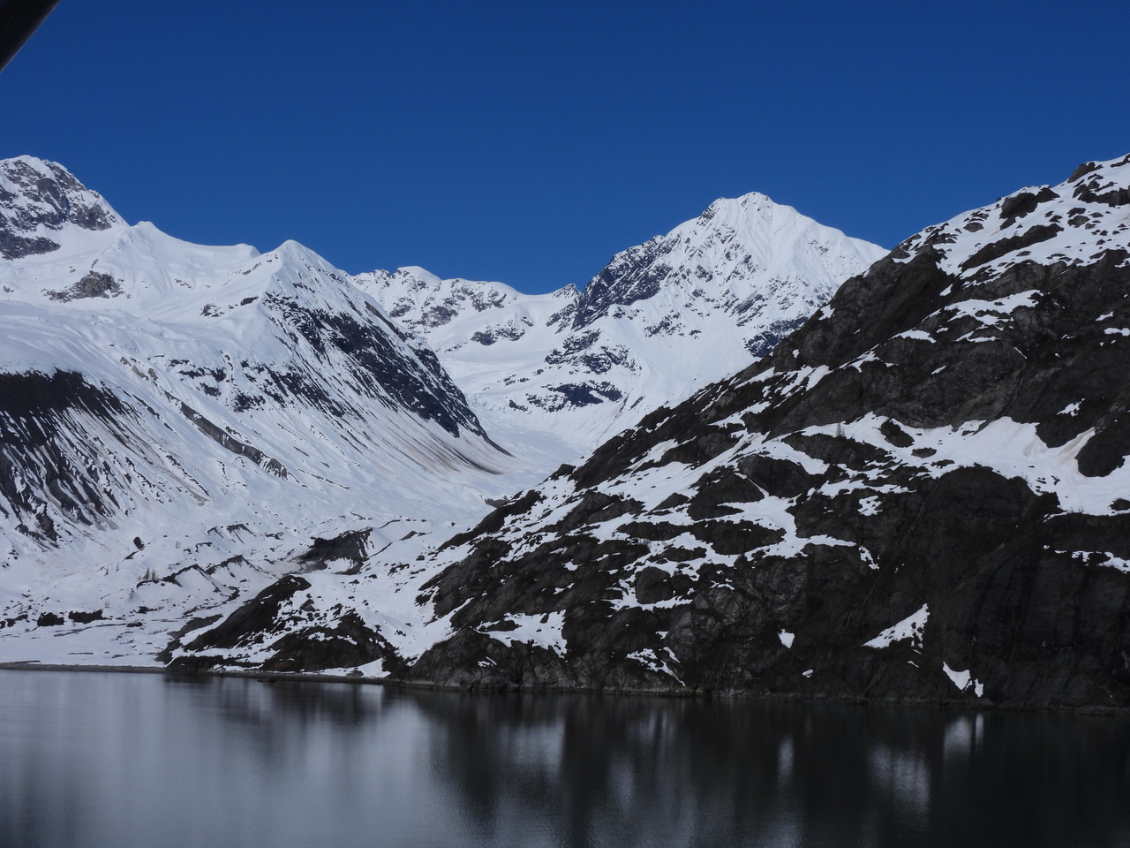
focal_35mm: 50
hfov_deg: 38.2
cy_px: 424
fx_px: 1632
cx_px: 565
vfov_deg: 29.1
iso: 100
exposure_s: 1/2000
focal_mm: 8.9
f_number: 7.1
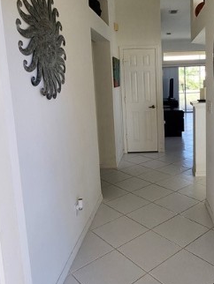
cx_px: 146
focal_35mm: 31
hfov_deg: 44.7
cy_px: 119
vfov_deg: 58.0
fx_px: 255
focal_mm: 1.74
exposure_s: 1/60
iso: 40
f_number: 2.2
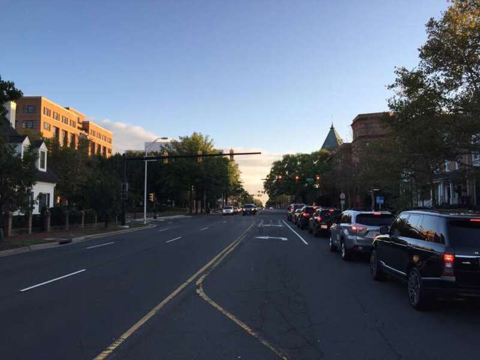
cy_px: 180
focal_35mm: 29
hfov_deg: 61.7
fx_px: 402
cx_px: 240
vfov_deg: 48.2
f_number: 2.2
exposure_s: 1/408
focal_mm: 4.15
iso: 32
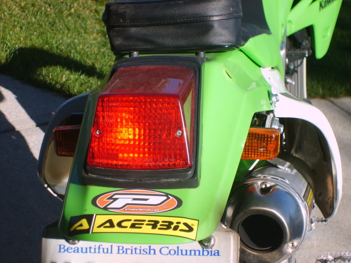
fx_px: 1065
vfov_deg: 14.1
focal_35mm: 105
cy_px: 132
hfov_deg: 18.7
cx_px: 176
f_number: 4.9
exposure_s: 1/250
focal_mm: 17.4
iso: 50
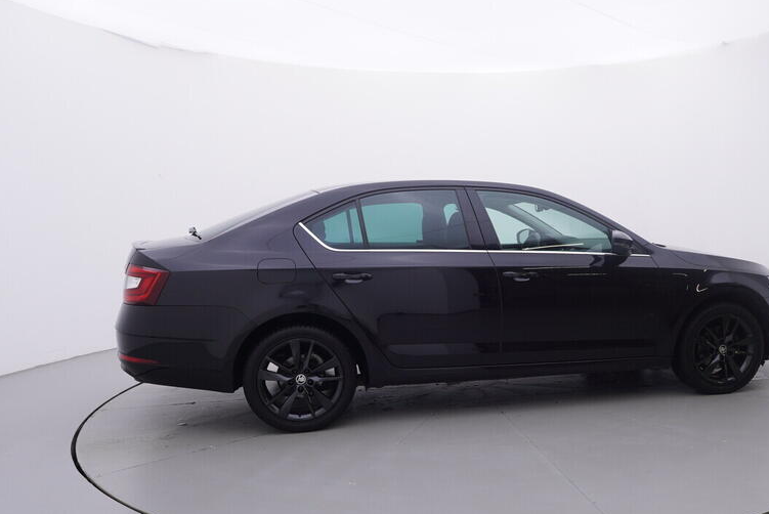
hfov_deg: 60.1
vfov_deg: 42.7
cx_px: 472
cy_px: 295
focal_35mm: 31
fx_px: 656
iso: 200
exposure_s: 1/80
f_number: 5
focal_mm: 15
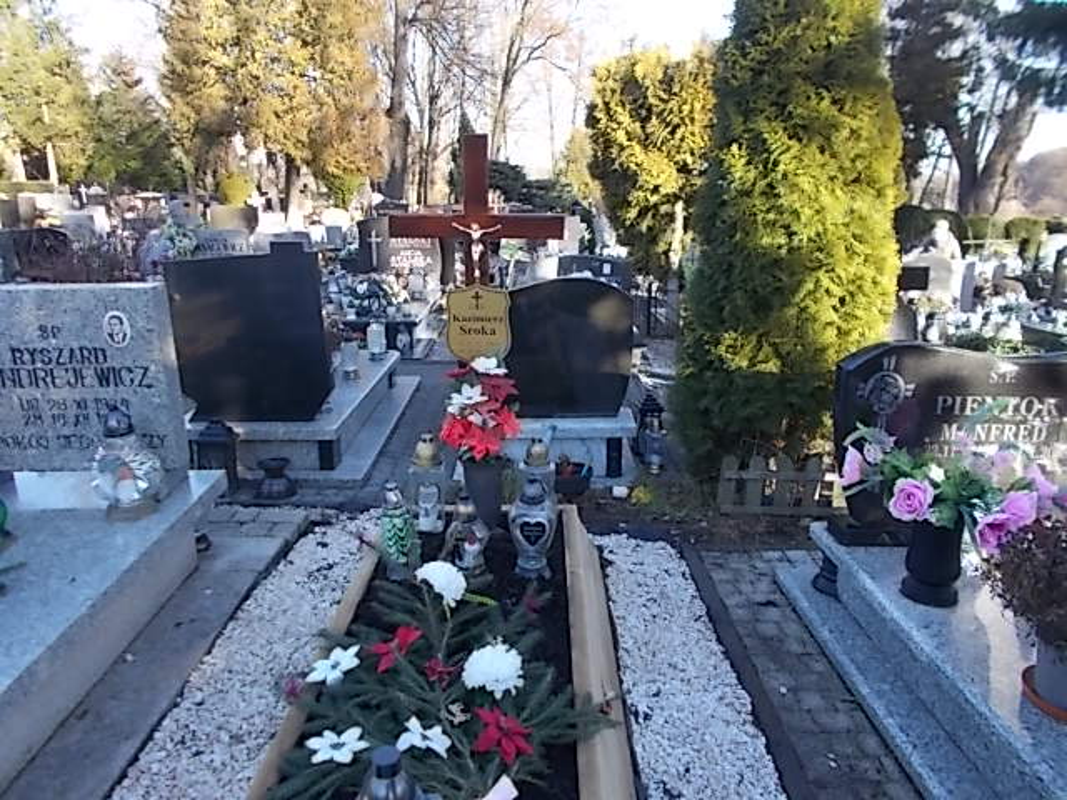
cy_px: 400
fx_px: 801
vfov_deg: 53.1
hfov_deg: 67.3
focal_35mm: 26
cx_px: 534
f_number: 3.2
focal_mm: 4.6
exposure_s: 1/100
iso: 80
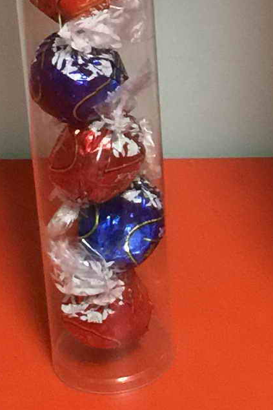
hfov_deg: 8.7
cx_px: 400
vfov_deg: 13.2
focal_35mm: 155
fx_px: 1764
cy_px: 50
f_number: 2.2
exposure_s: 1/8
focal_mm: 4.15
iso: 160
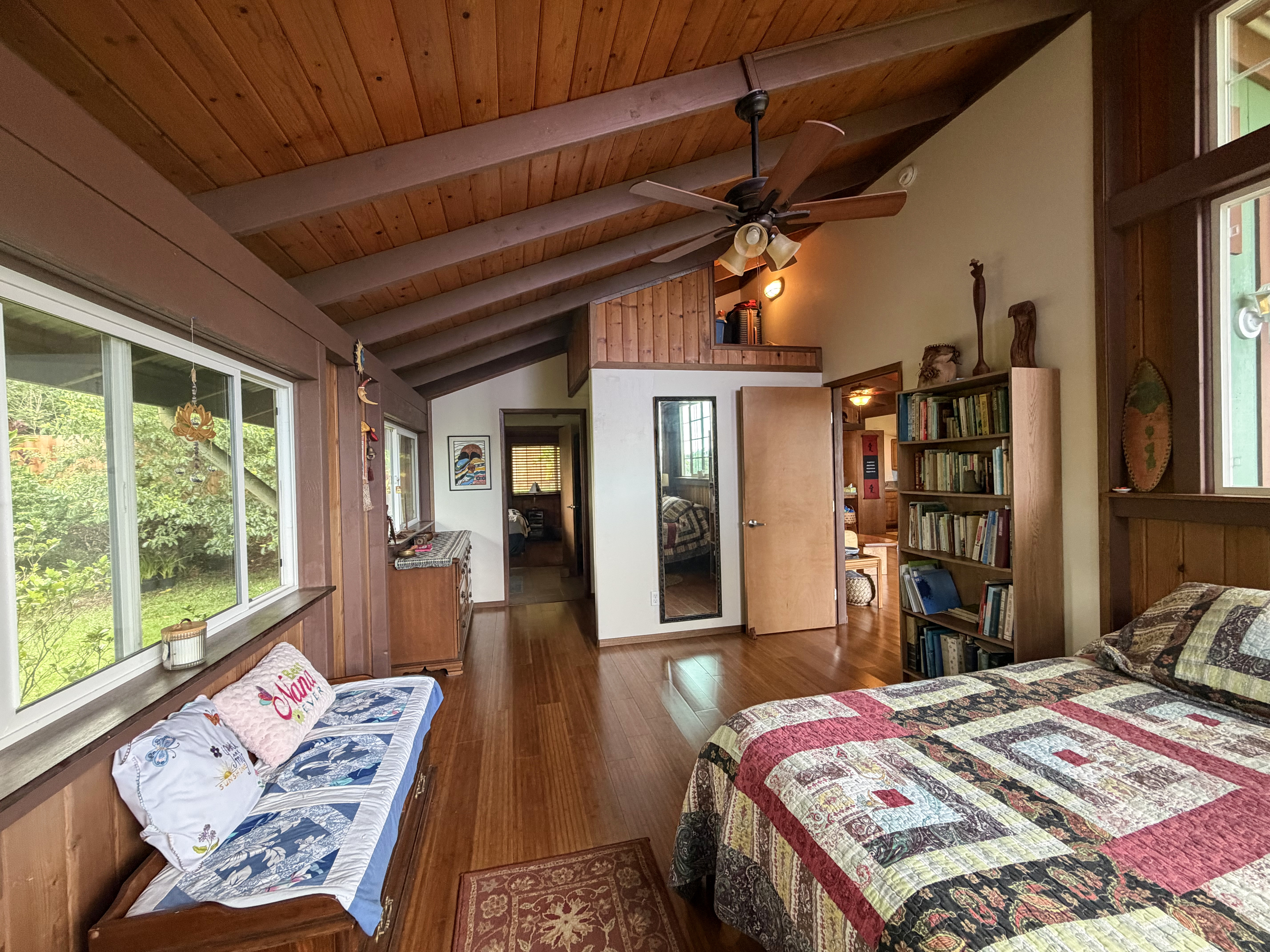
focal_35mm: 14
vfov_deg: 85.7
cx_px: 635
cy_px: 476
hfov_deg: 102.1
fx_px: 514
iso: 320
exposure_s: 1/67
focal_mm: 2.22
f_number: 2.2
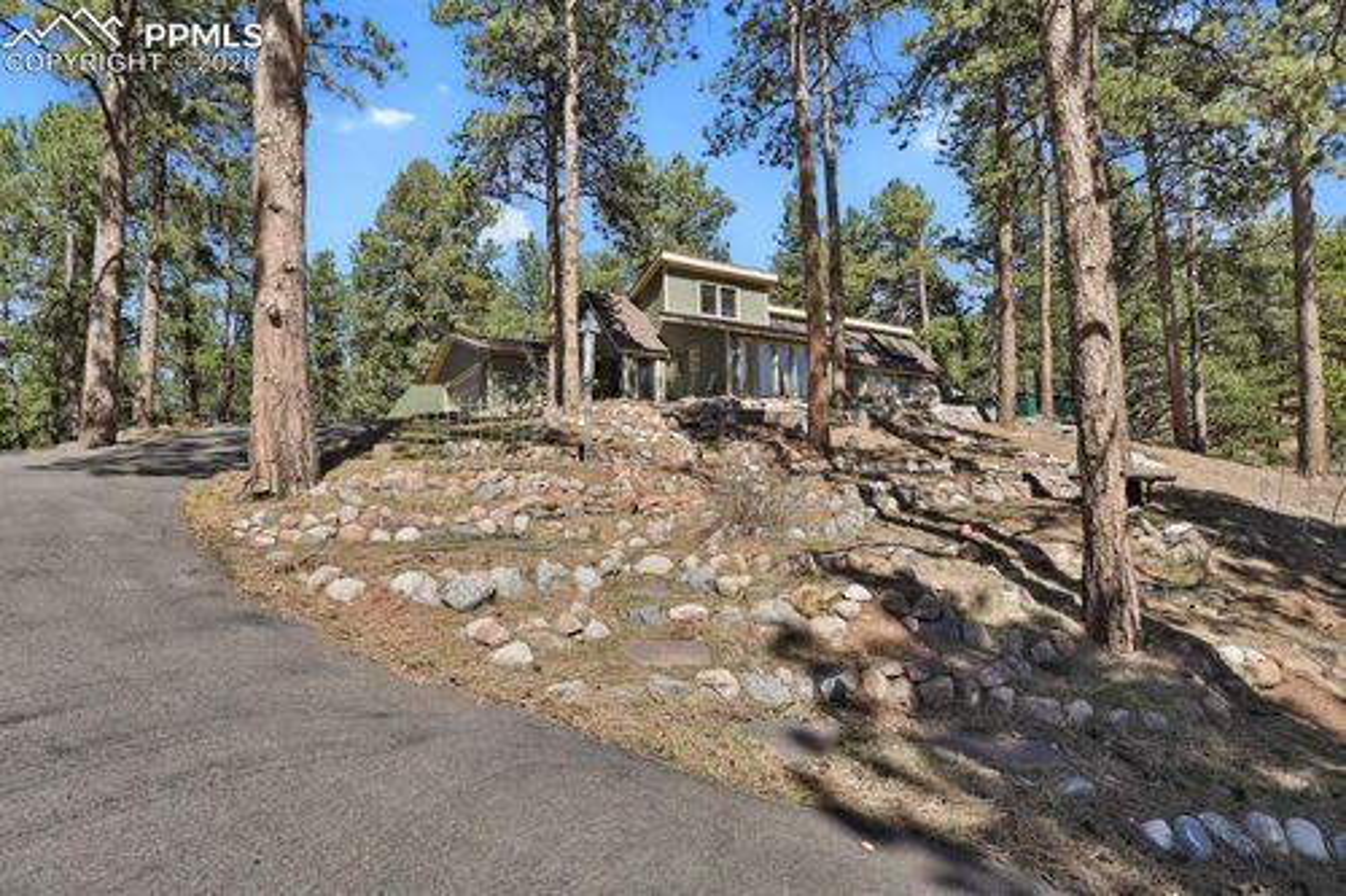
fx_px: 635
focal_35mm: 17
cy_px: 448
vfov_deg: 70.4
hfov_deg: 93.3
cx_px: 673
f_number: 8
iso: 250
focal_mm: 17
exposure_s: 1/125
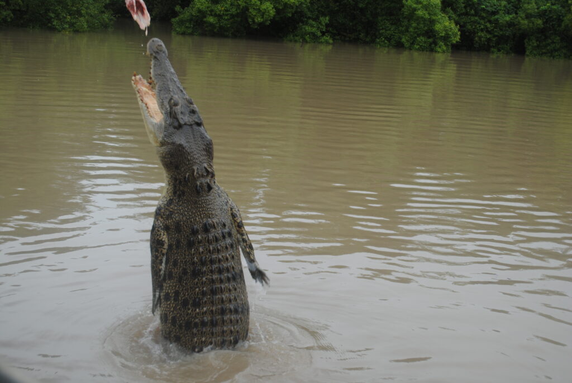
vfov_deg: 26.5
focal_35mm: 51
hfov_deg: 38.8
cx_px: 286
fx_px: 811
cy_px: 192
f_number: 6.3
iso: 100
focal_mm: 34
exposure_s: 1/160
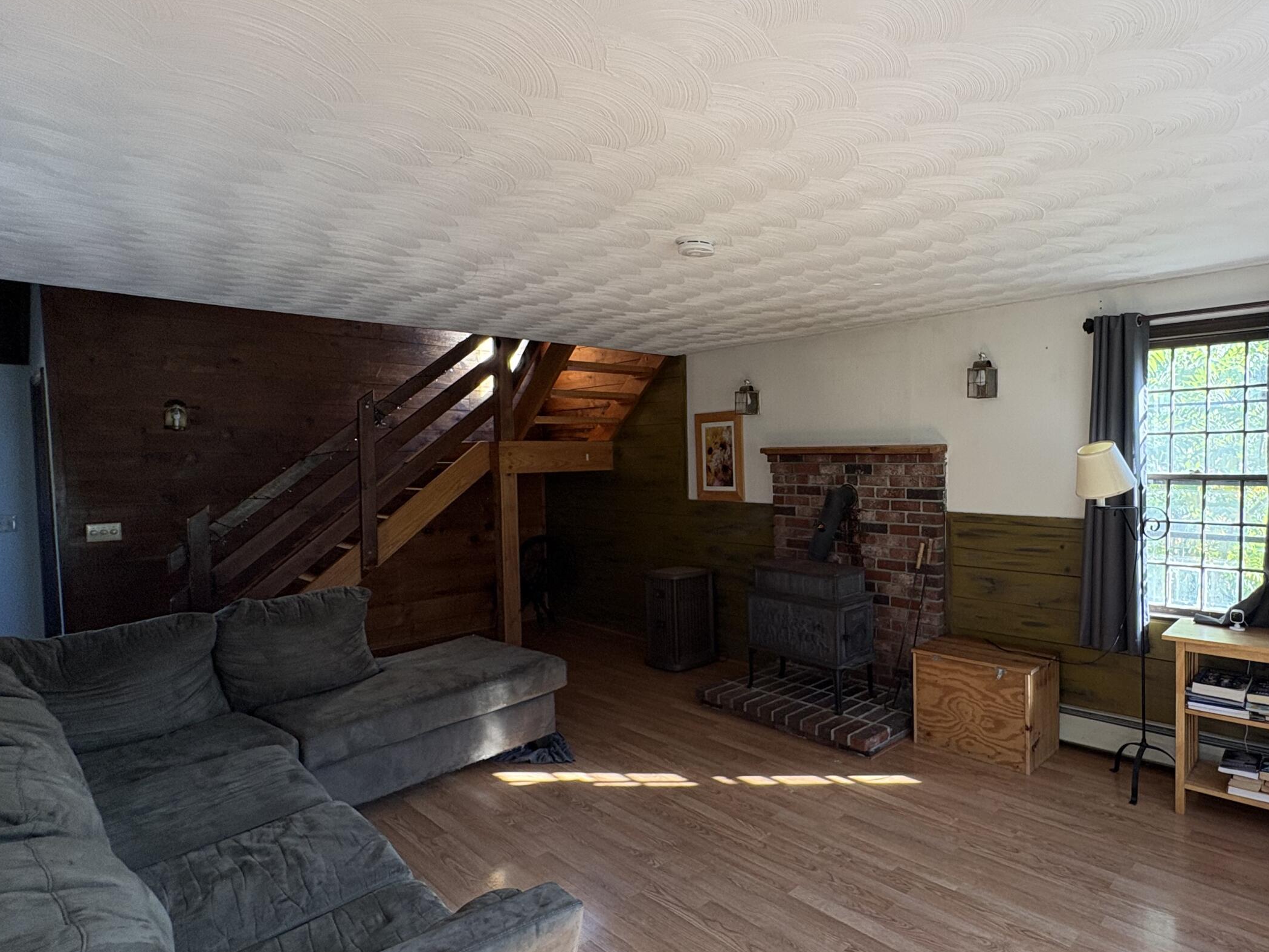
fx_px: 733
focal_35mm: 20
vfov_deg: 66.0
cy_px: 490
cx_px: 815
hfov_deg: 79.8
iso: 160
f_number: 2.2
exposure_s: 1/99
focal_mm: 2.22
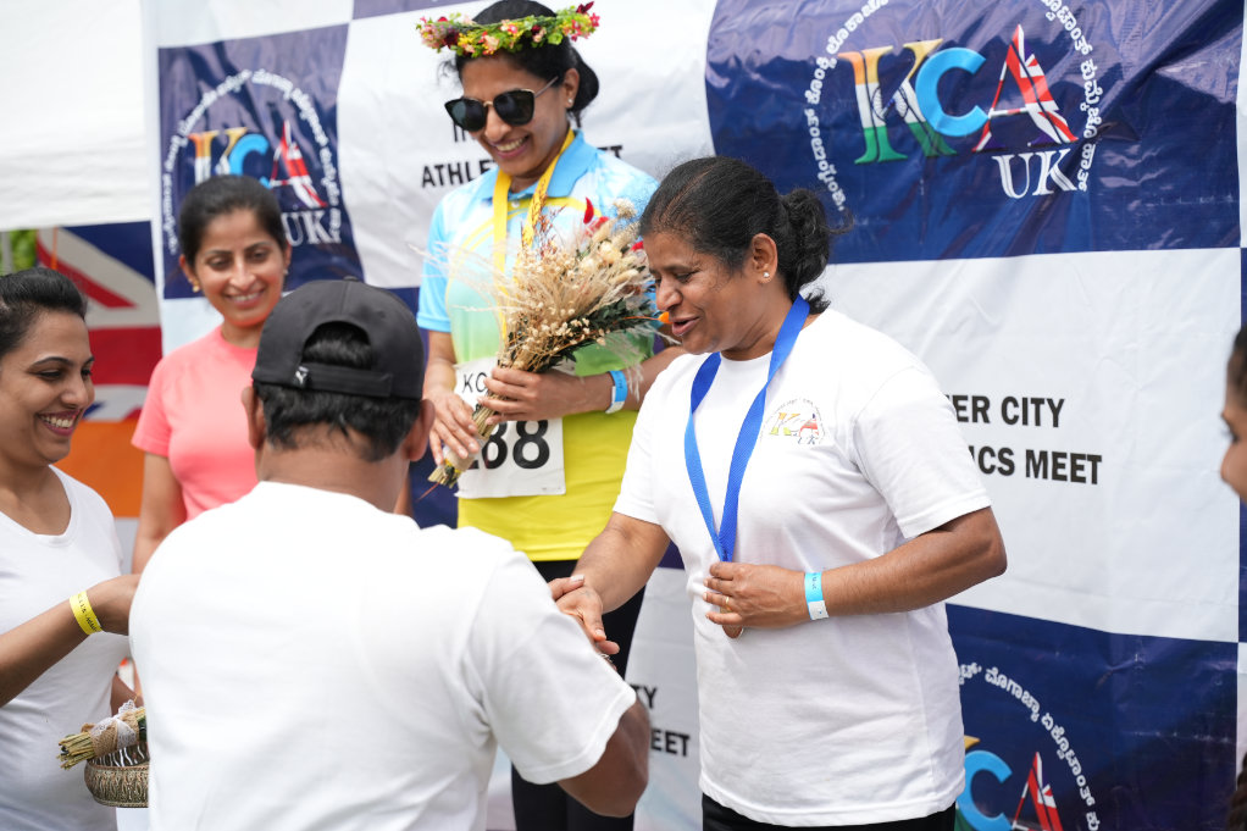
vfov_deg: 26.2
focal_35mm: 52
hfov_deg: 38.5
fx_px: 1787
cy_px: 416
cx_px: 624
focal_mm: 51.6
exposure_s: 1/2000
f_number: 2.8
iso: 250
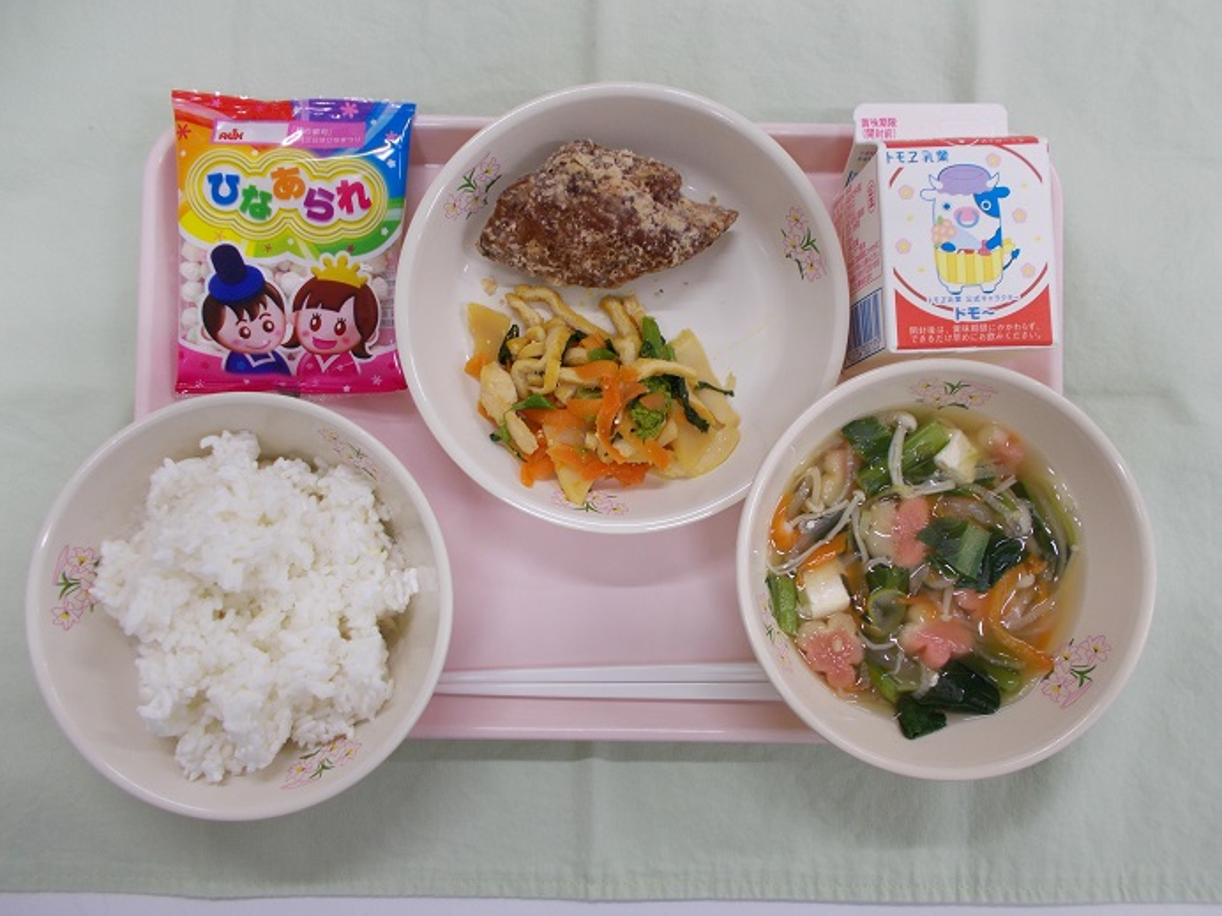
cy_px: 458
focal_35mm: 26
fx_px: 918
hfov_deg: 67.3
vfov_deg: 53.1
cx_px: 611
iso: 80
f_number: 3.2
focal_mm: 4.6
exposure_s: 1/40
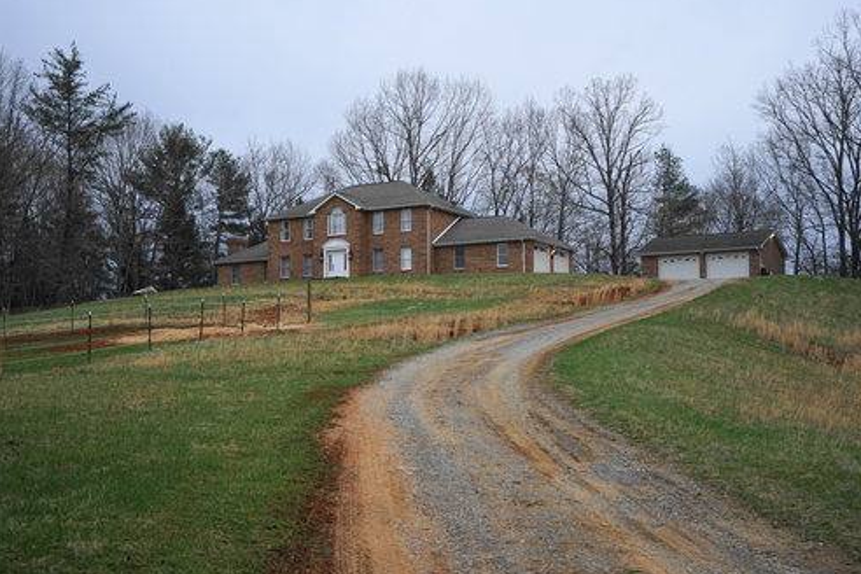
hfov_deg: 38.9
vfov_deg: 26.5
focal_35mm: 51
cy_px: 286
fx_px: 1220
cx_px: 415
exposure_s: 1/160
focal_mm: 49
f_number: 4.5
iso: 250
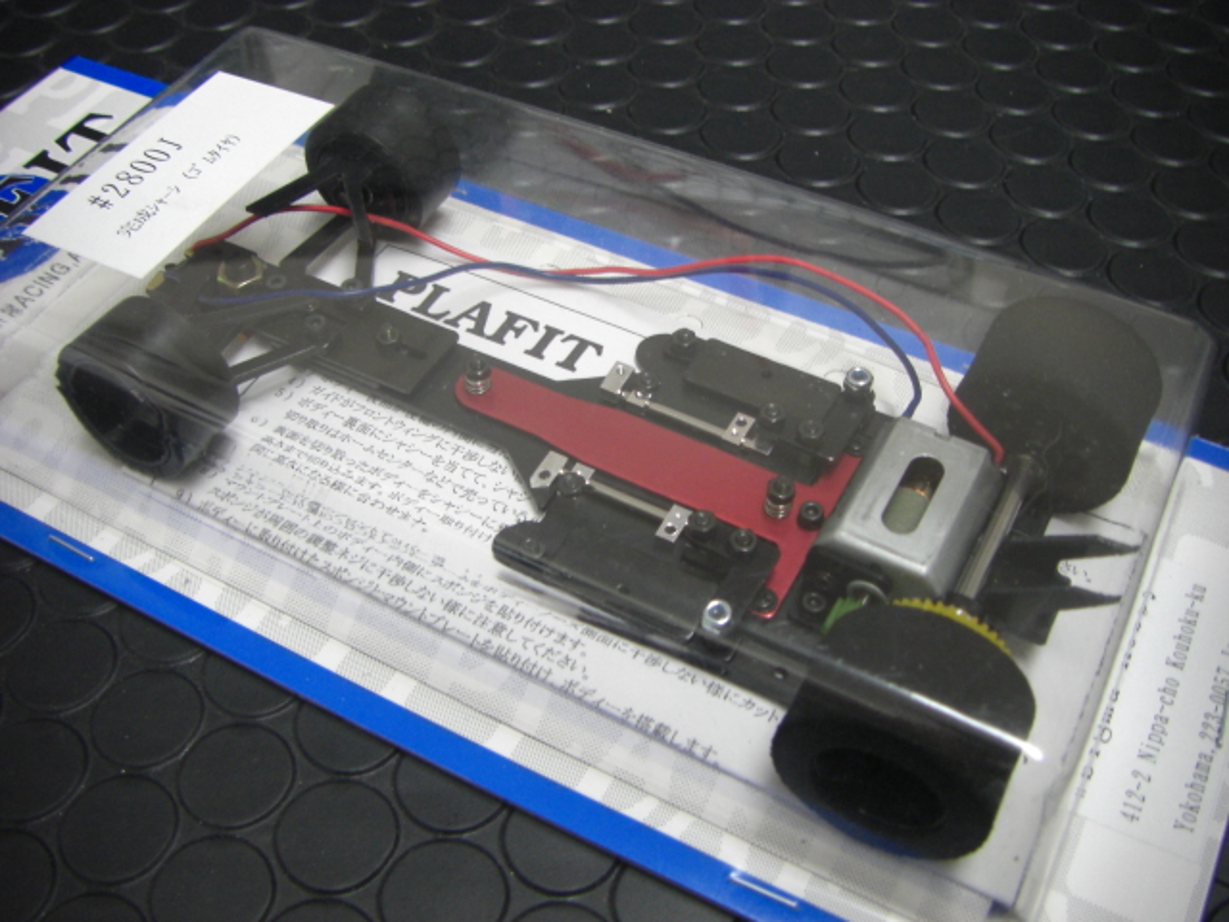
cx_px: 614
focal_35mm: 38
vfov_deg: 37.7
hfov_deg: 49.0
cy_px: 461
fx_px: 1349
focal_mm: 6.3
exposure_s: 1/25
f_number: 3.4
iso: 200
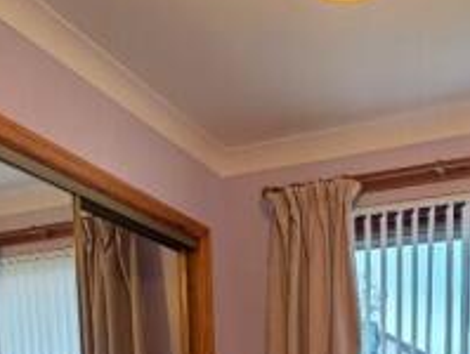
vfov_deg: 28.8
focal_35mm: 38
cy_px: 490
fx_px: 517
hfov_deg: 46.7
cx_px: 365
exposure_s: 1/60
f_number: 1.9
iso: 200
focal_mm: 2.2
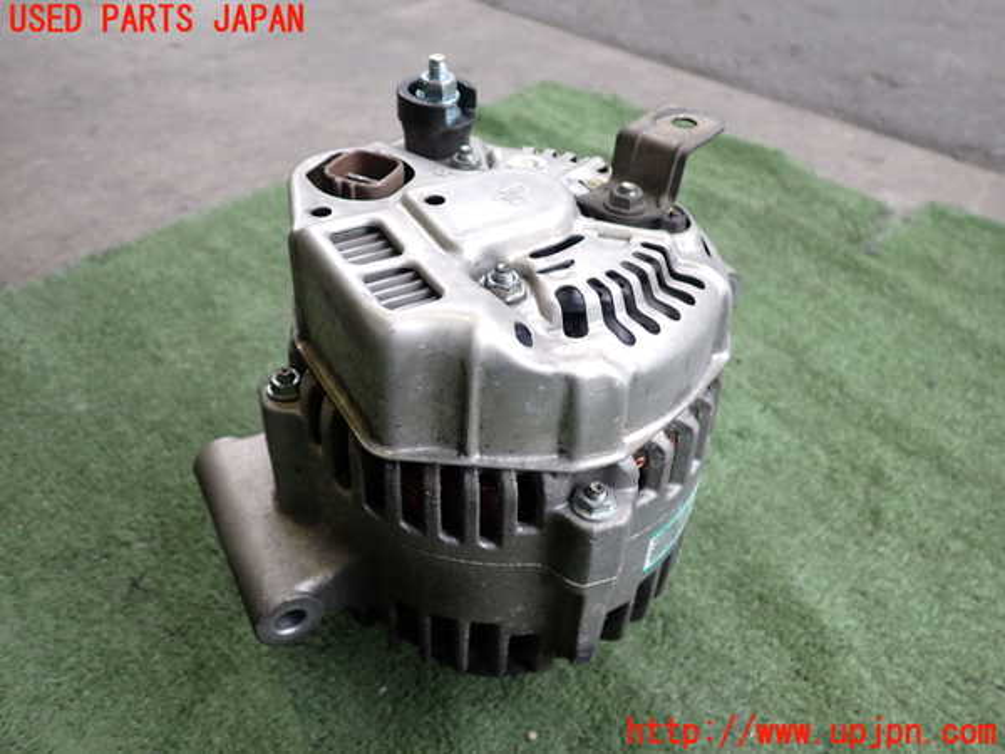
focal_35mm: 30
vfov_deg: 46.8
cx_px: 502
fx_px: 871
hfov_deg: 60.0
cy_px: 377
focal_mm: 5.4
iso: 200
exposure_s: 1/80
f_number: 2.3
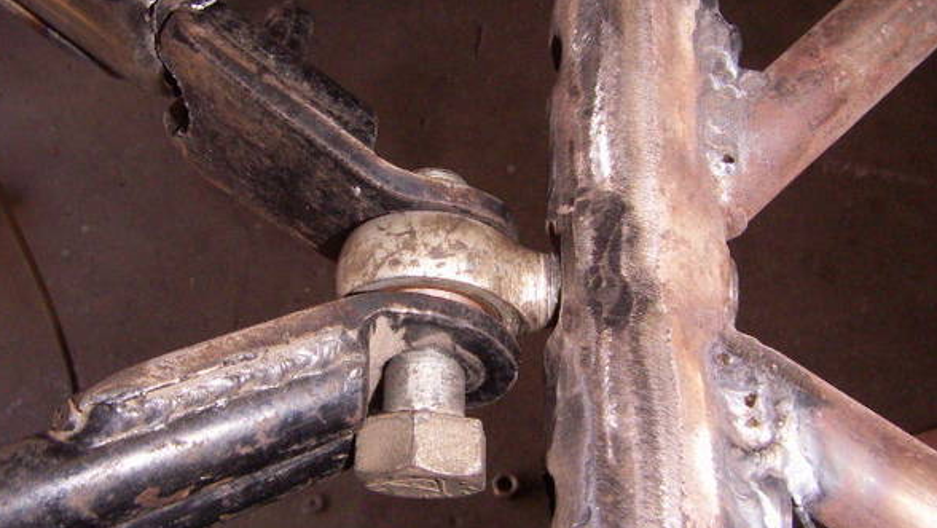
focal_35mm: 40
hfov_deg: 50.5
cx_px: 462
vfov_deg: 29.7
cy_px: 292
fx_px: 994
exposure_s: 1/50
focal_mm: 4.7
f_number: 6.7
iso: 200
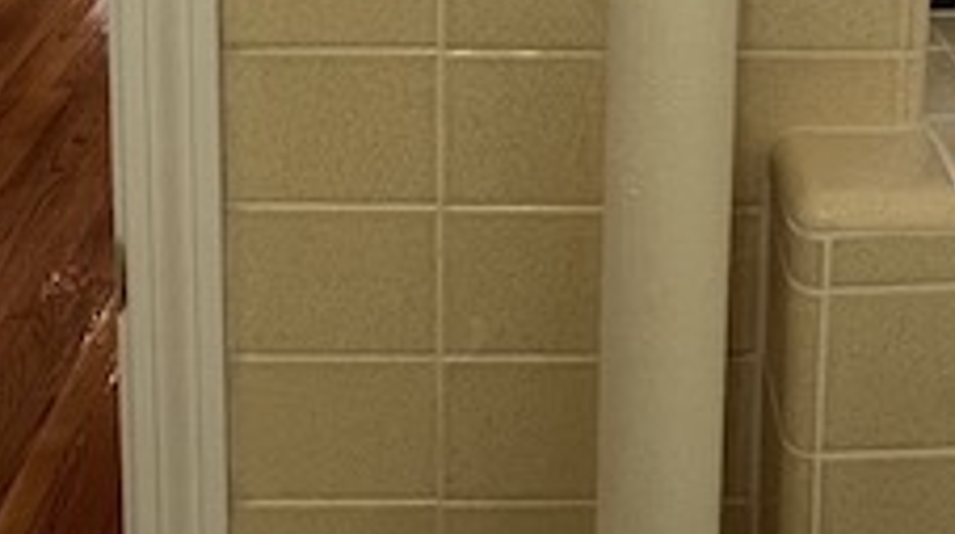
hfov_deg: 41.0
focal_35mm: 50
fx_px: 1265
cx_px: 610
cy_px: -345
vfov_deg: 19.6
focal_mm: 1.57
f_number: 1.8
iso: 200
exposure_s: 1/120
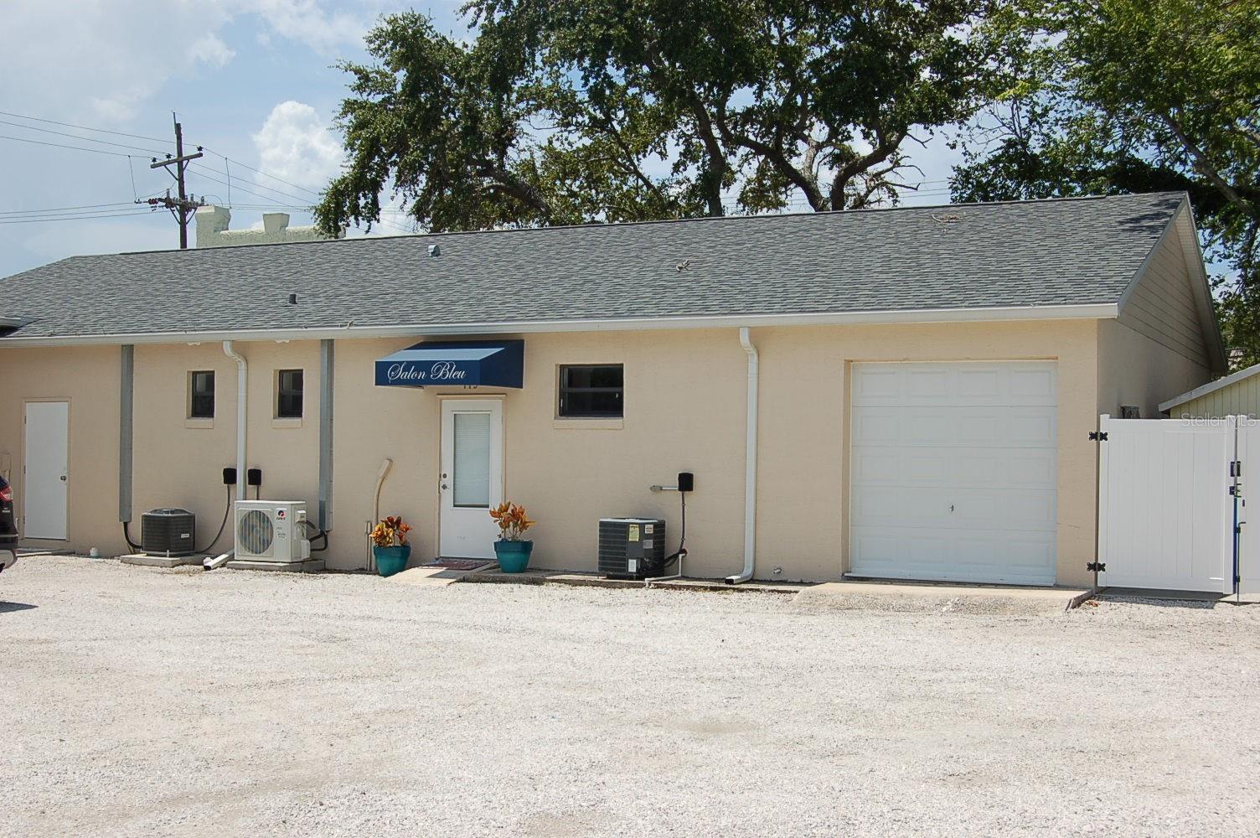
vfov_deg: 28.9
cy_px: 419
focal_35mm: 46
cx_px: 630
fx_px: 1626
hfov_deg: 42.4
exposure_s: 1/400
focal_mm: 31
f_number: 10
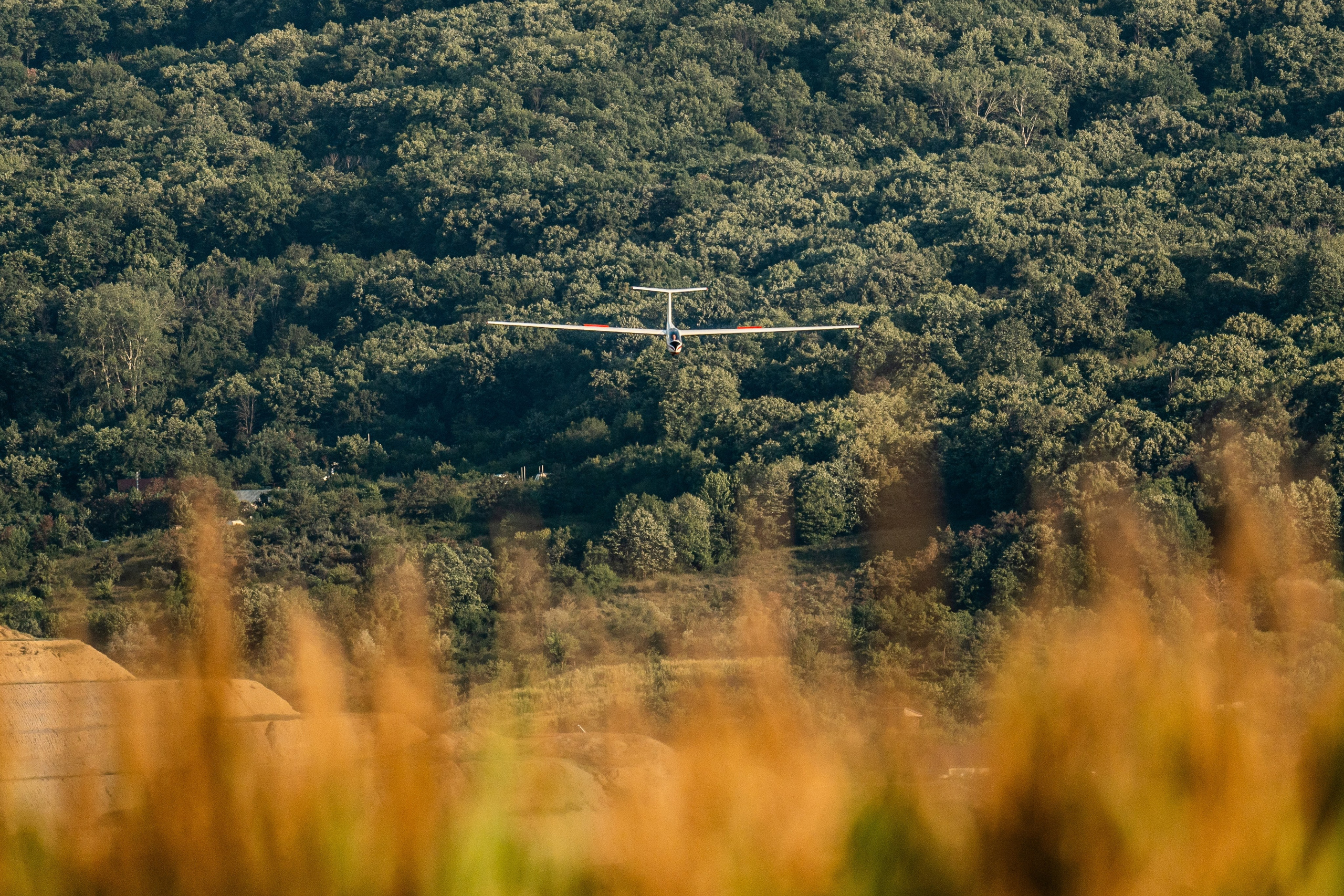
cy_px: 448
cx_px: 672
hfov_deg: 4.1
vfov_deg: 2.7
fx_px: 18663
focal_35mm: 500
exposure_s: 1/1600
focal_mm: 500
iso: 400
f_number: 6.7
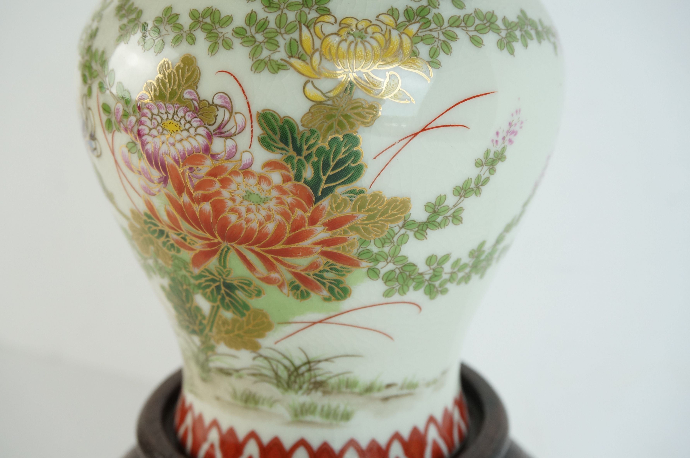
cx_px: 345
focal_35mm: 46
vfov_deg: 28.9
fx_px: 890
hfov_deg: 42.4
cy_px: 229
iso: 640
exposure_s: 1/60
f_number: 8
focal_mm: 31
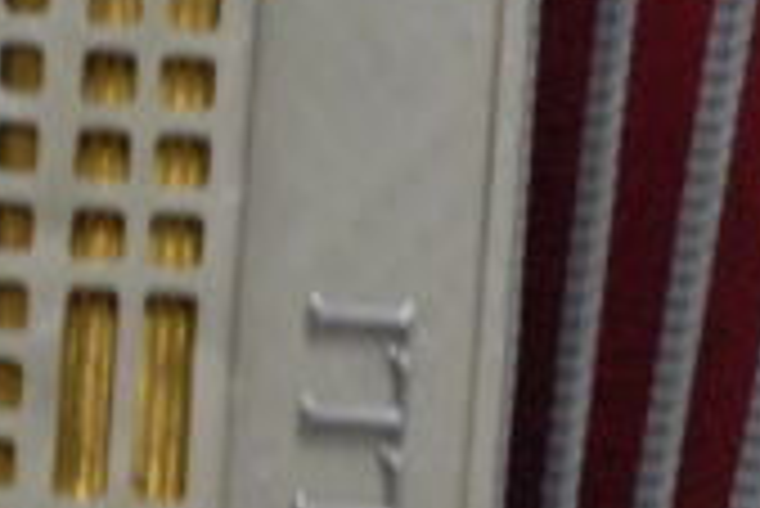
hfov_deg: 9.3
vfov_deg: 6.3
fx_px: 4606
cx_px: -216
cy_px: 106
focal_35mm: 218
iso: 1250
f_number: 4
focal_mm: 24
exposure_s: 1/60
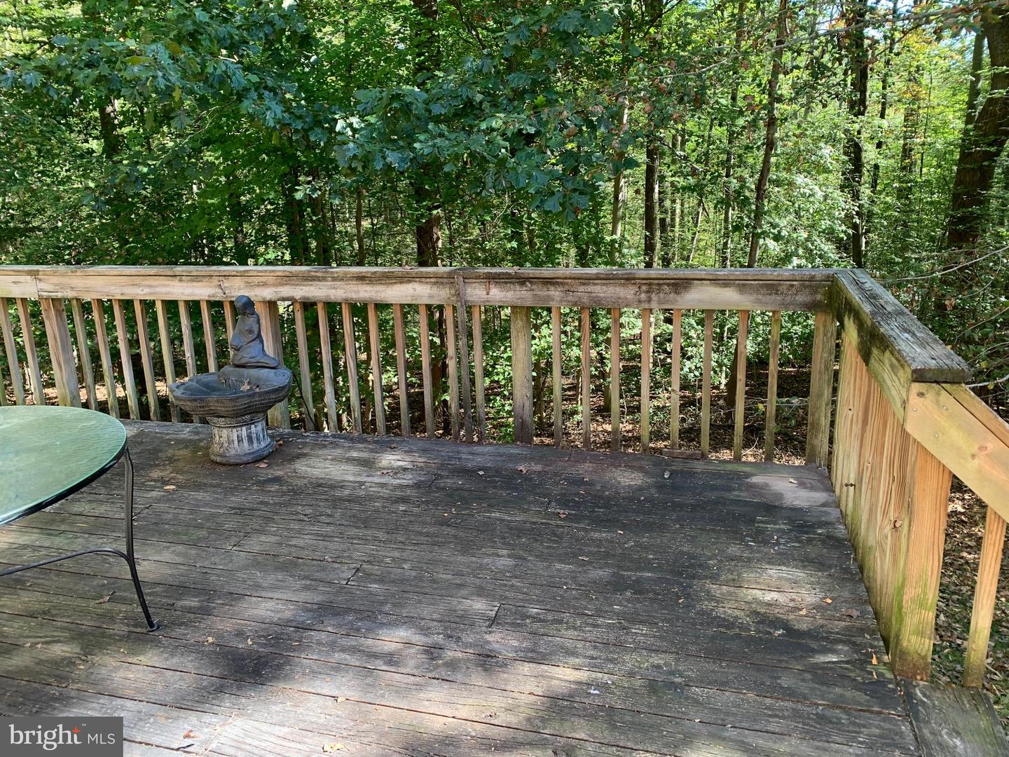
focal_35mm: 26
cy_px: 378
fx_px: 758
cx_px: 504
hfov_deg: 67.3
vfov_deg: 53.1
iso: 50
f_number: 1.8
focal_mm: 4.25
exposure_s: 1/121
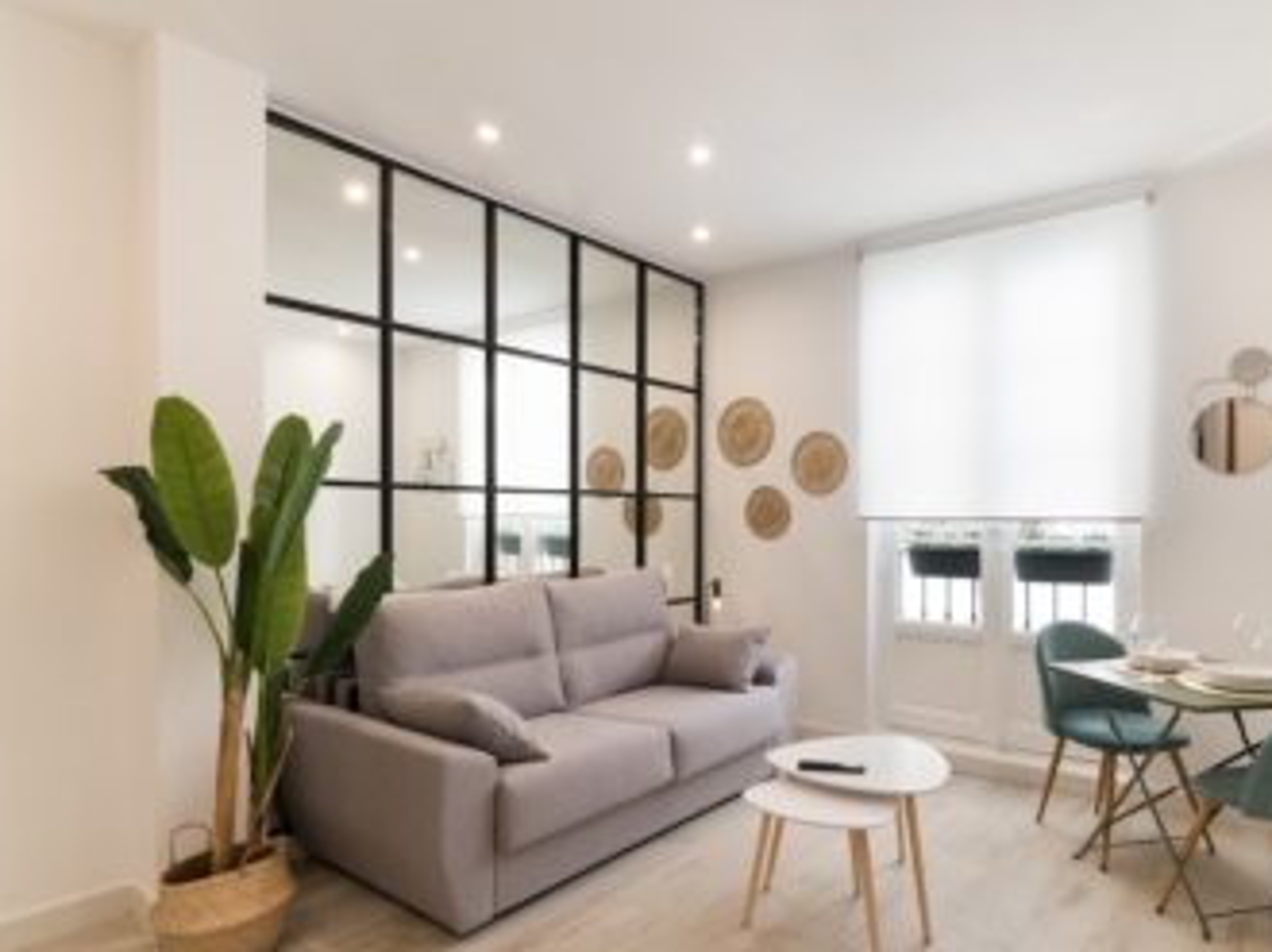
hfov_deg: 78.7
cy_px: 515
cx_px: 713
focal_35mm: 21
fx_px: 771
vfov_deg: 63.3
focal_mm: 16
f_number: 11
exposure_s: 1/10
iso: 100
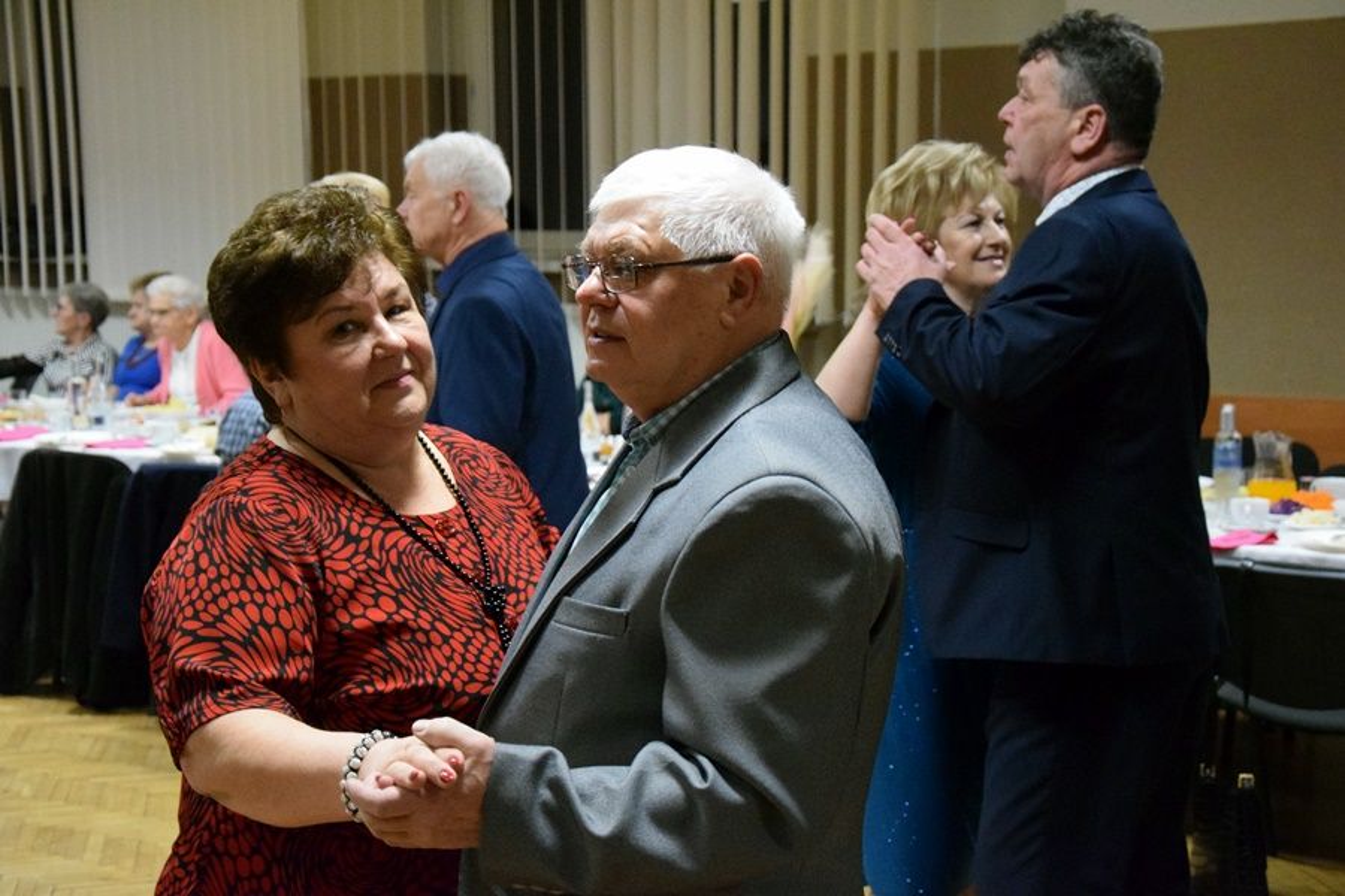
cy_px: 448
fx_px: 2354
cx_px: 672
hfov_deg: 31.9
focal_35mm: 63
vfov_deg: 21.6
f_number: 4.8
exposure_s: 1/100
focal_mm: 42
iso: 7200
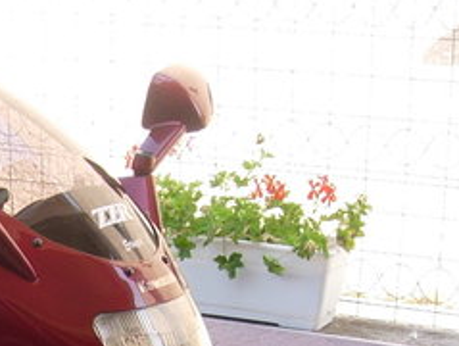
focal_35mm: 127
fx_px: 1687
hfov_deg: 14.6
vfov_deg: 11.2
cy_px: 536
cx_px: -198
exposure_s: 1/140
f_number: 2.8
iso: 79
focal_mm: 7.8
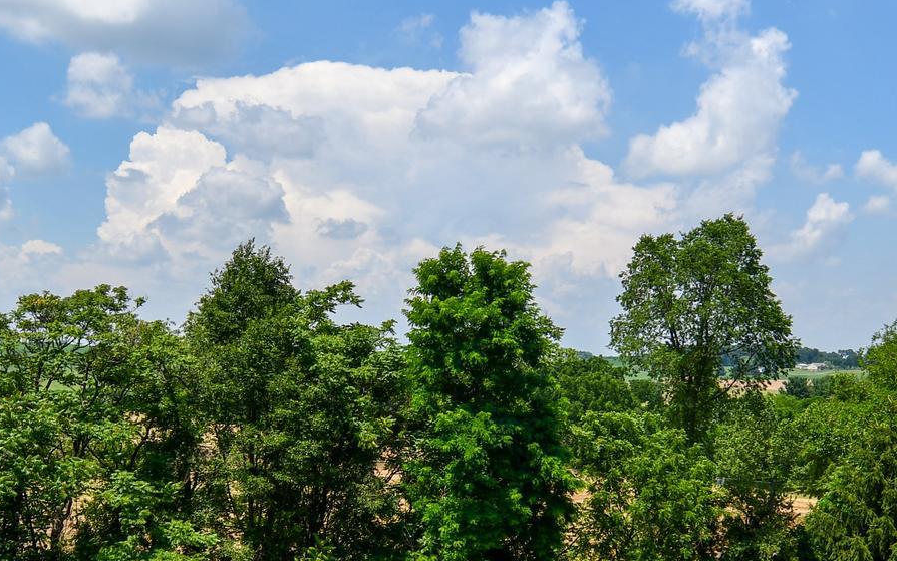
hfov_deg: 47.2
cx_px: 423
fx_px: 1027
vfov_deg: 29.9
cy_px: 443
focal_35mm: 42
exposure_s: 1/320
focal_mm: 12
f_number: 9
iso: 100
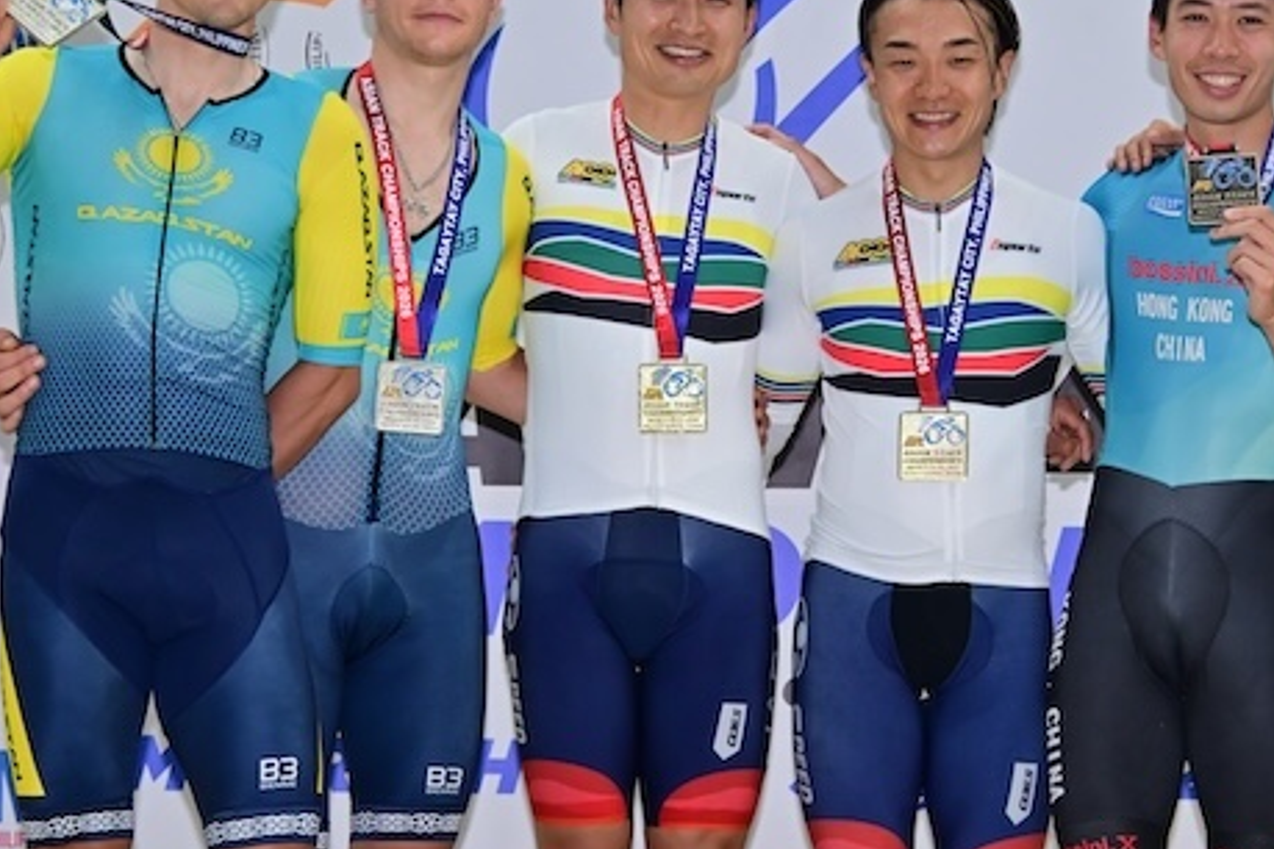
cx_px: 788
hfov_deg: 17.8
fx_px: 4069
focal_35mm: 115
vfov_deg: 11.9
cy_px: 401
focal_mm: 66
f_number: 8
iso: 1250
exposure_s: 1/160
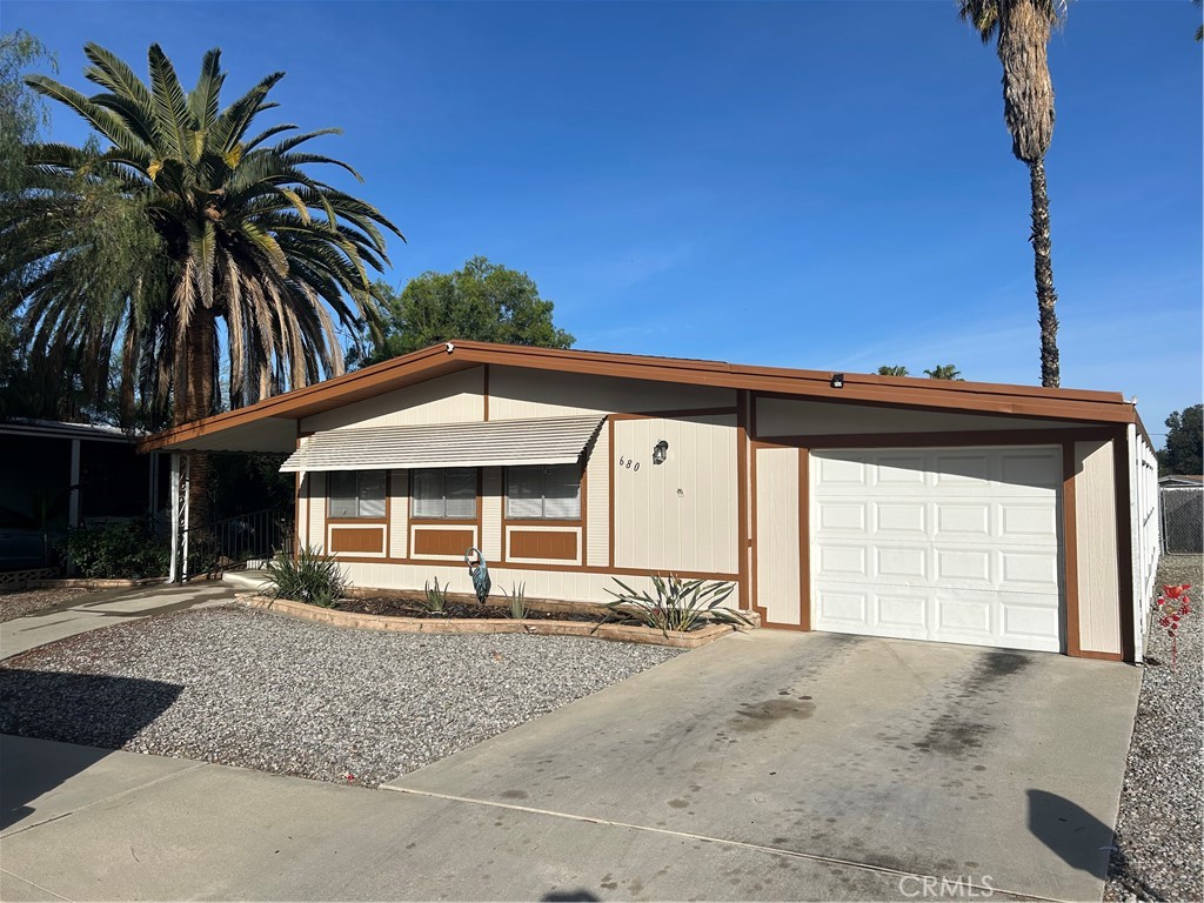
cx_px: 602
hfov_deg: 67.3
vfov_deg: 53.1
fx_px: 904
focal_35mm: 26
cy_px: 452
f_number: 1.5
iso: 50
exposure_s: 1/6993
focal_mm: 5.7
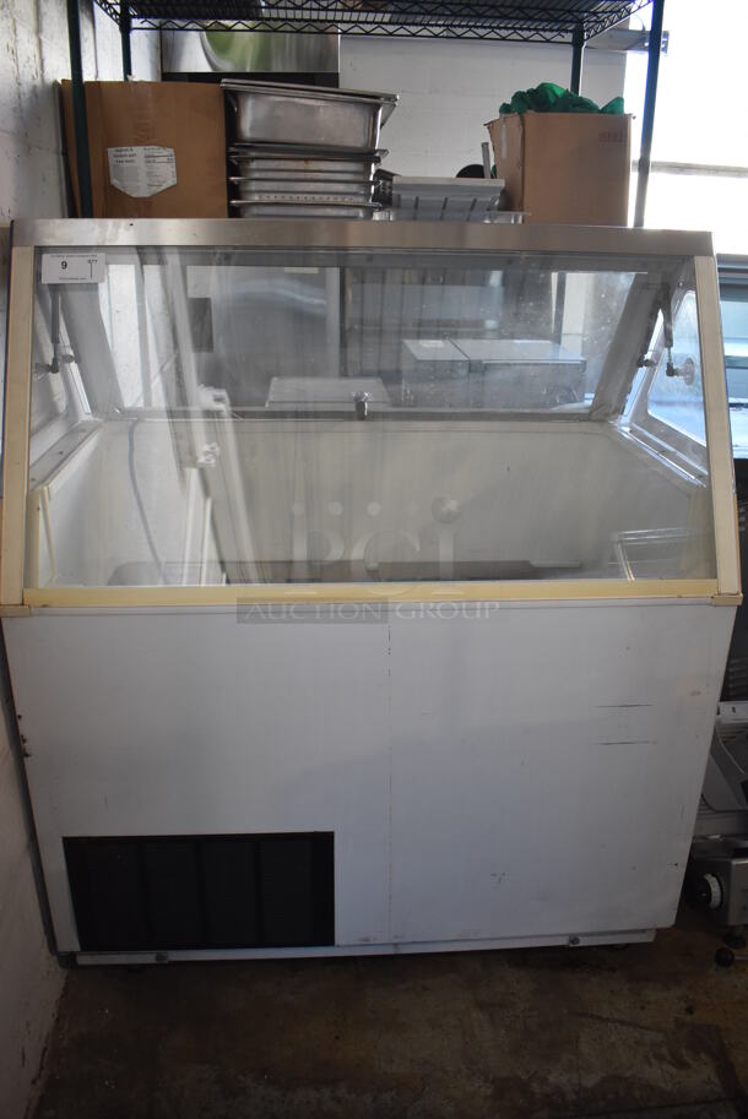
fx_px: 840
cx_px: 374
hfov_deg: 48.0
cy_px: 560
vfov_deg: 67.3
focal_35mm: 27
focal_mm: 18
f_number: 3.5
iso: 1100
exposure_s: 1/125
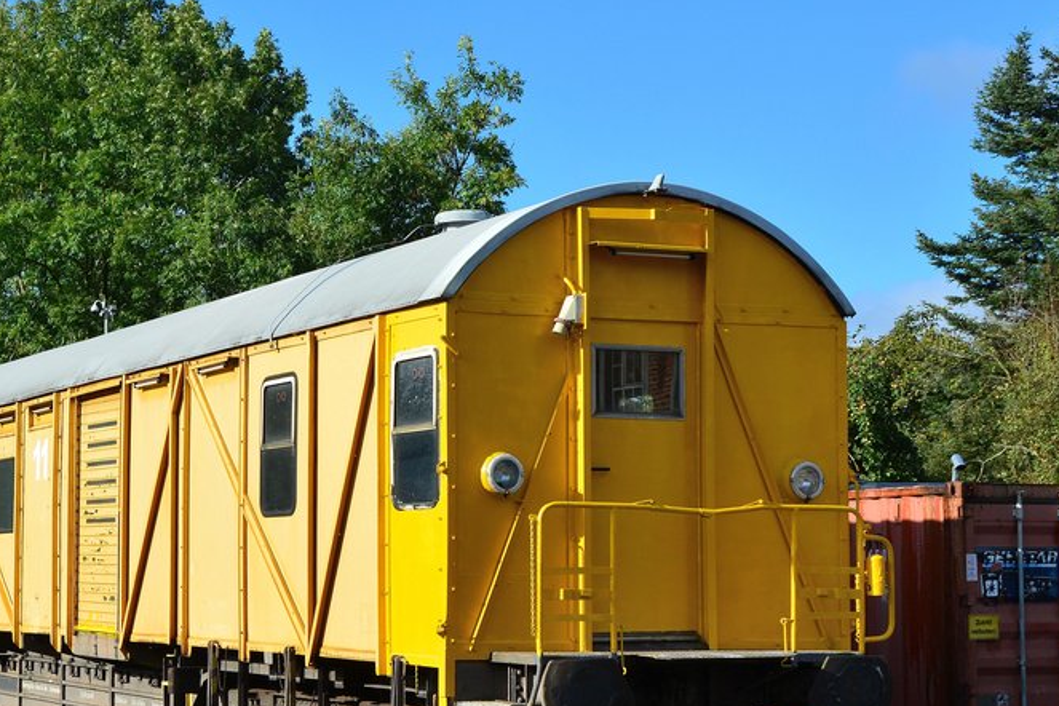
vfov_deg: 17.9
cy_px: 393
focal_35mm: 76
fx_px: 2235
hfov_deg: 26.0
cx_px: 163
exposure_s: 1/640
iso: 250
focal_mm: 28
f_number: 8
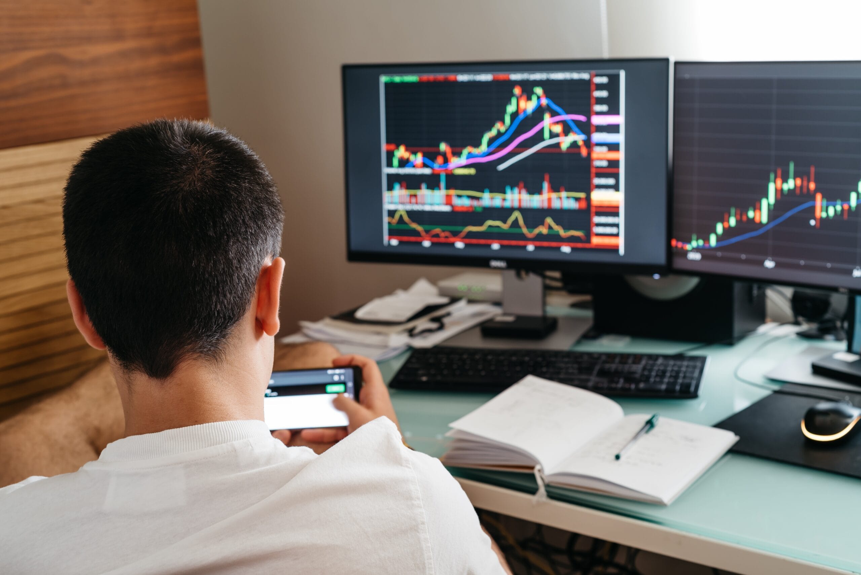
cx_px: 430
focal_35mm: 50
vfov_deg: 27.0
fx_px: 1196
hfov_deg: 39.6
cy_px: 288
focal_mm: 50
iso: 250
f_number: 6.3
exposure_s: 1/3
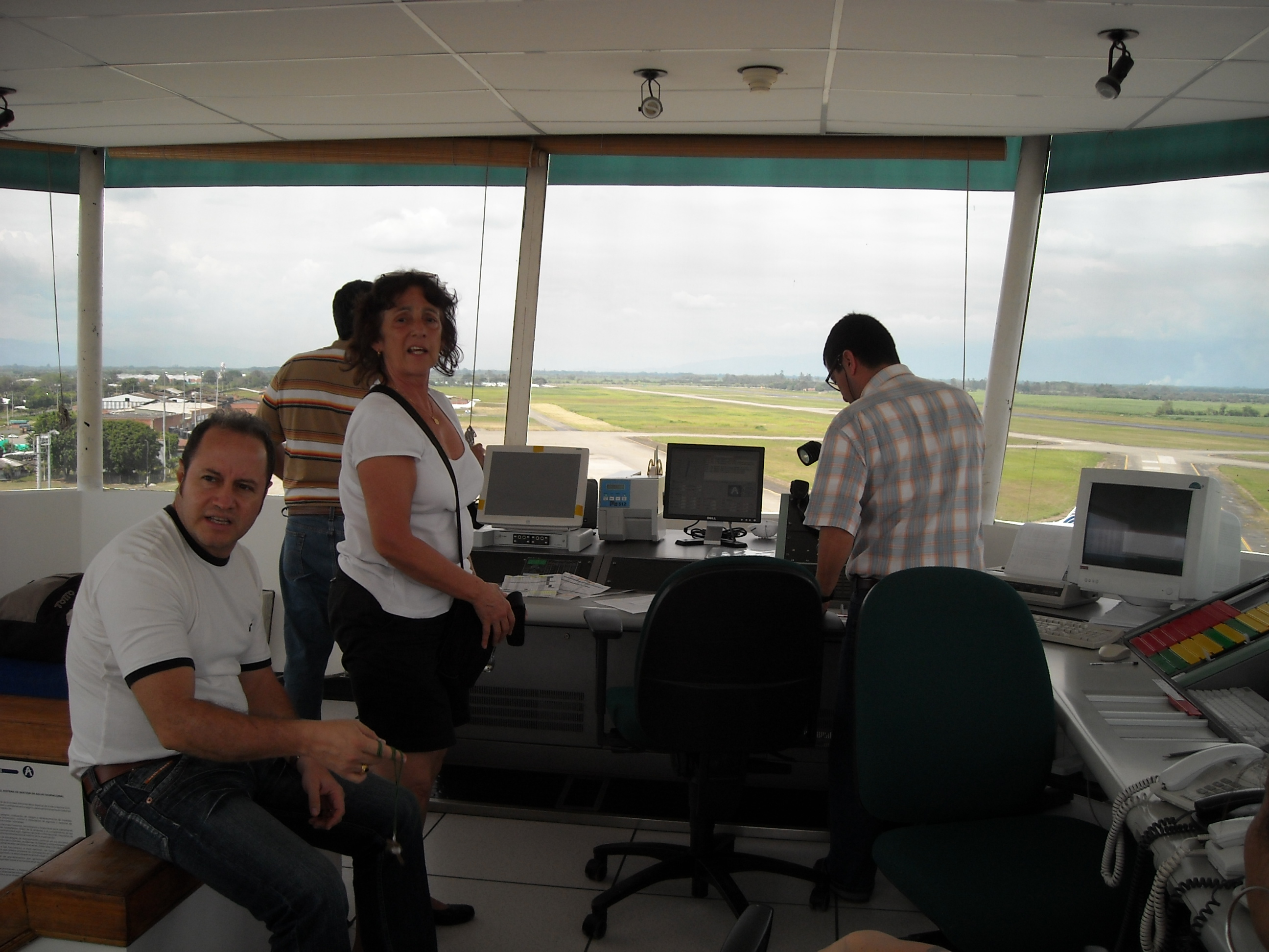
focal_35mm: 35
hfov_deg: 52.6
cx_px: 634
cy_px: 476
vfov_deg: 40.7
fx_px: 1283
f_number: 2.8
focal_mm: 5.7
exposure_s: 1/192
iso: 64
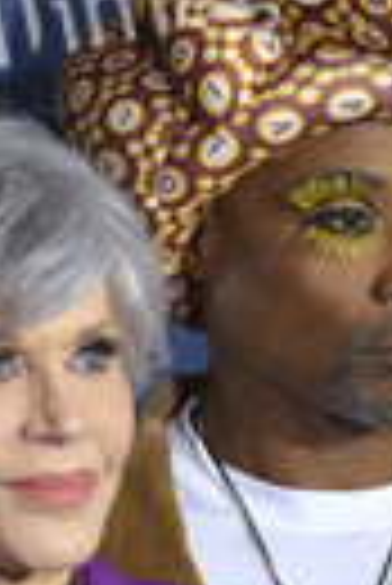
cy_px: 202
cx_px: 232
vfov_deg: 5.0
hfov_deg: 3.3
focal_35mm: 415
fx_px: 6760
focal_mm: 135
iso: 2000
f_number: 6.3
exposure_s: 1/320
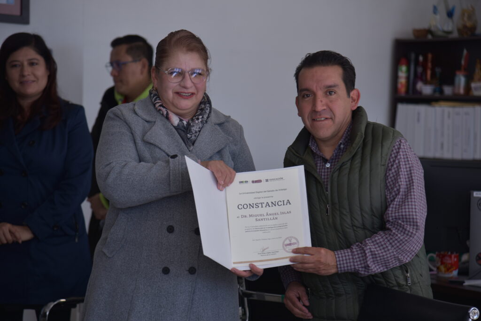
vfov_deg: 12.5
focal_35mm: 110
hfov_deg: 18.6
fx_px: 1470
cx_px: 240
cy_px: 160
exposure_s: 1/160
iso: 160
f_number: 4
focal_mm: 110
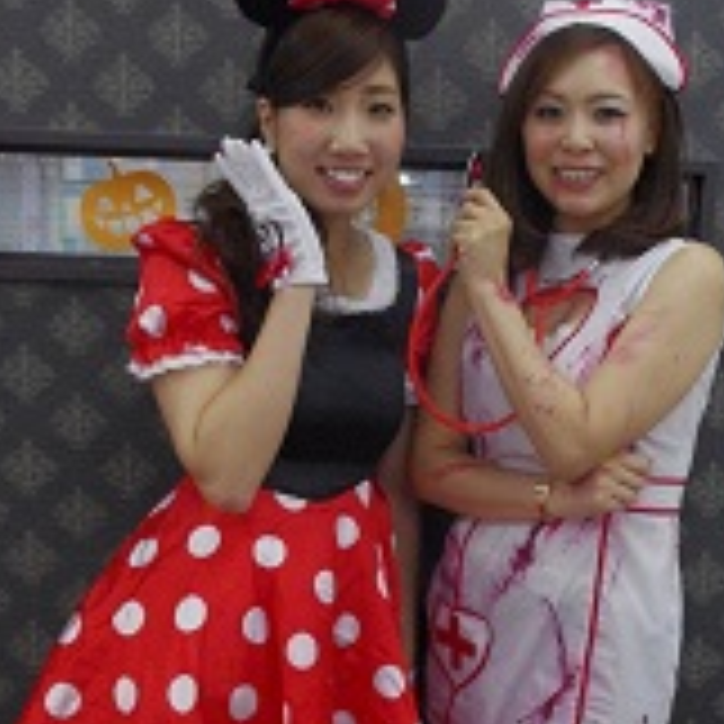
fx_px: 1301
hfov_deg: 30.7
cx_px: 519
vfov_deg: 30.9
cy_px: 481
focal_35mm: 55
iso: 3200
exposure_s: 1/125
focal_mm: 18
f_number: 8
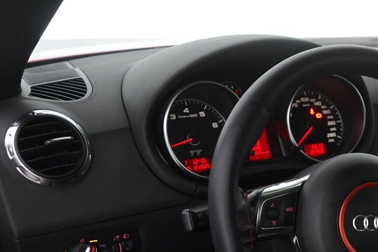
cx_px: 433
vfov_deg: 19.4
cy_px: 285
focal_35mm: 67
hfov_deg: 27.2
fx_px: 703
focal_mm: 28
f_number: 3.5
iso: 4000
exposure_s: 1/60
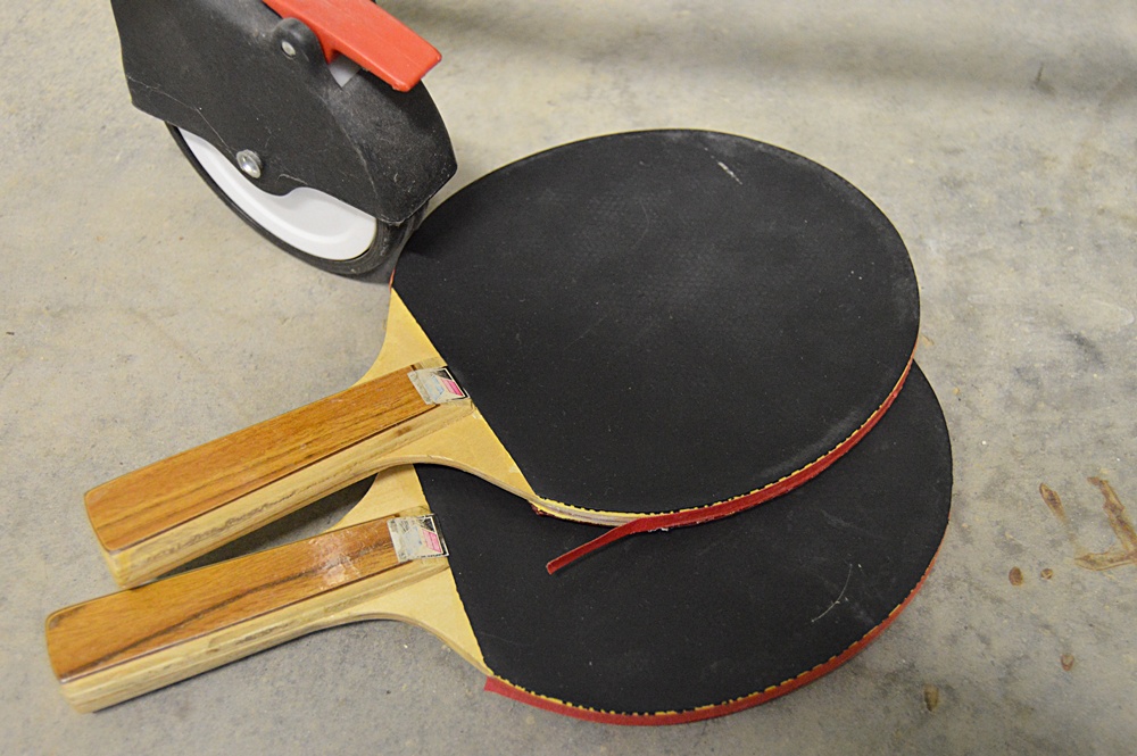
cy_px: 378
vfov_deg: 34.2
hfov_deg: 49.6
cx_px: 568
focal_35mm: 39
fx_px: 1231
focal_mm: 26
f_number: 4
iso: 3200
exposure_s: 1/40
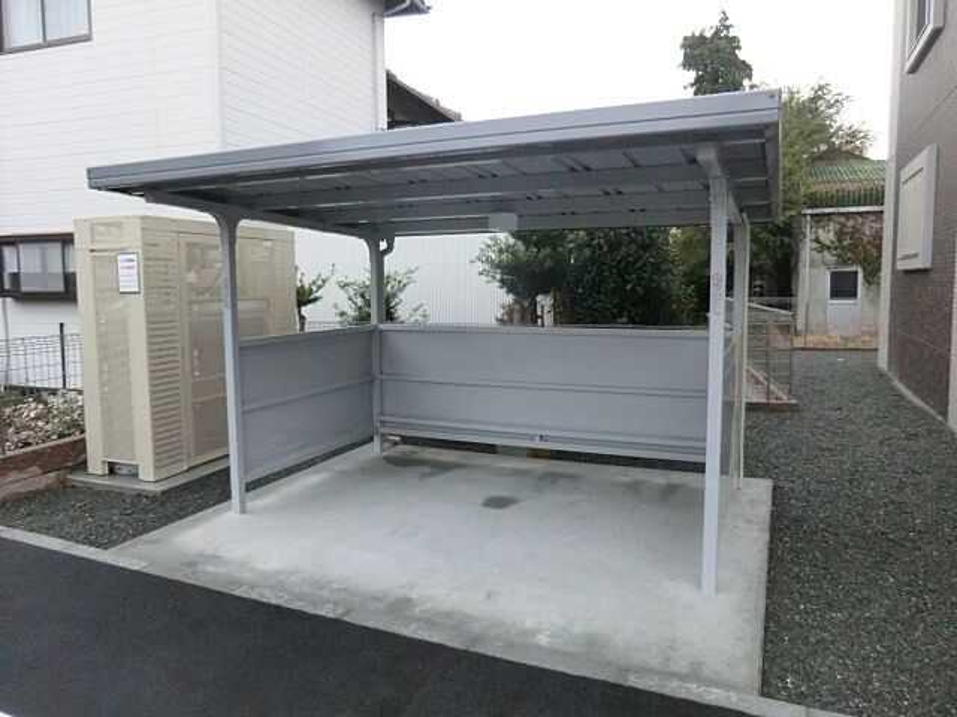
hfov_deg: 71.6
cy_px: 358
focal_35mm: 24
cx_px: 478
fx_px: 664
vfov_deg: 56.8
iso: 320
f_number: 3.2
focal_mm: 4.3
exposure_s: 1/60
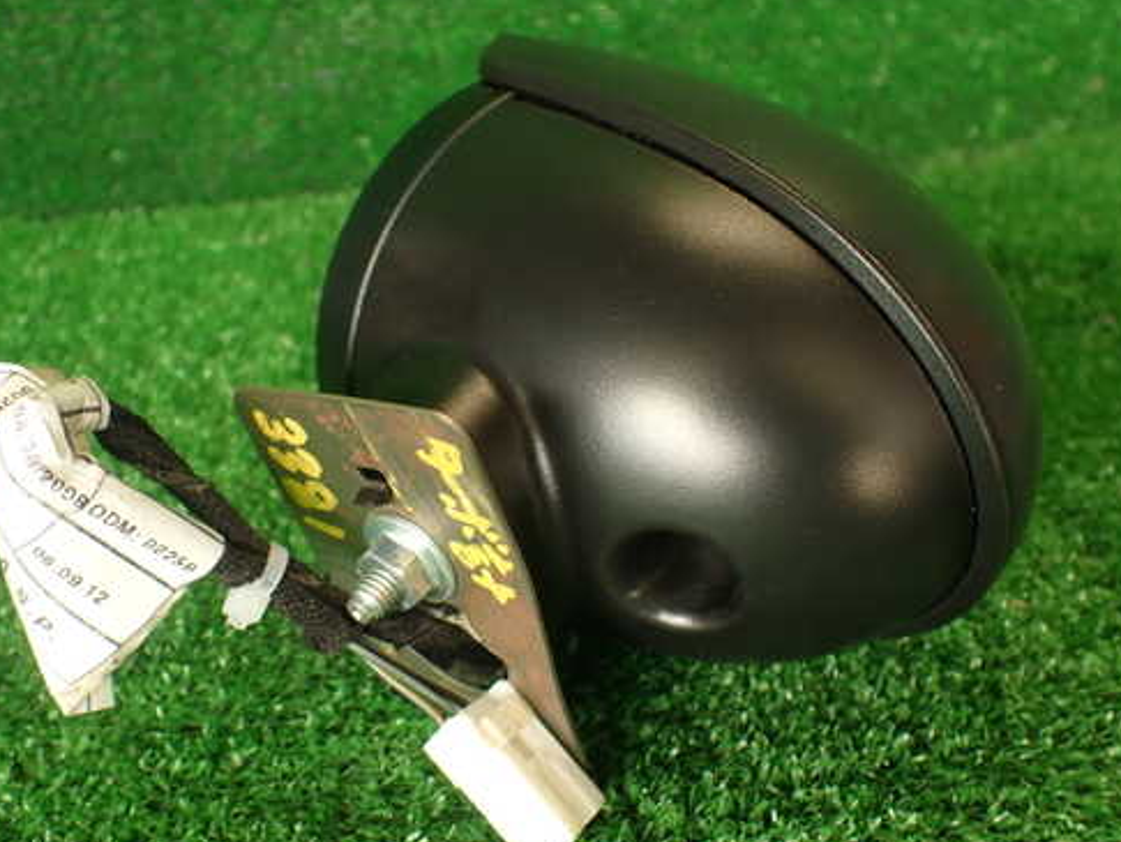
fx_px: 1199
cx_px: 517
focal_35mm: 37
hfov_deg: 50.1
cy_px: 454
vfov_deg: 38.7
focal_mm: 5.4
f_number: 2.3
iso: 125
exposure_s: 1/60
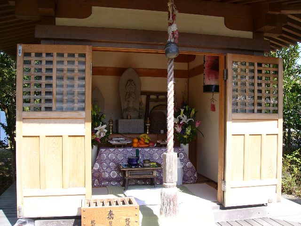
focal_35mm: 36
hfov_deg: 51.4
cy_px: 113
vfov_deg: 39.7
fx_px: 313
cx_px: 150
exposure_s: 1/250
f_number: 4
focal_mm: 6
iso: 50
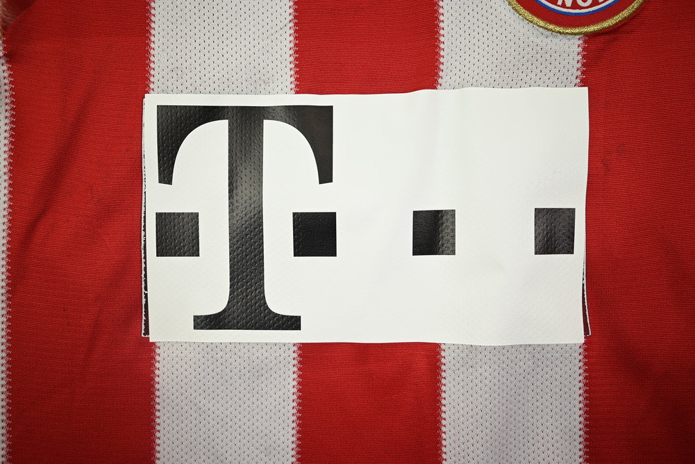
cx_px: 348
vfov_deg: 41.7
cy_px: 232
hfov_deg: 59.5
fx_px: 608
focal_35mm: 32
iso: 200
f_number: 4.8
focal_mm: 31.5
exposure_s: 1/125
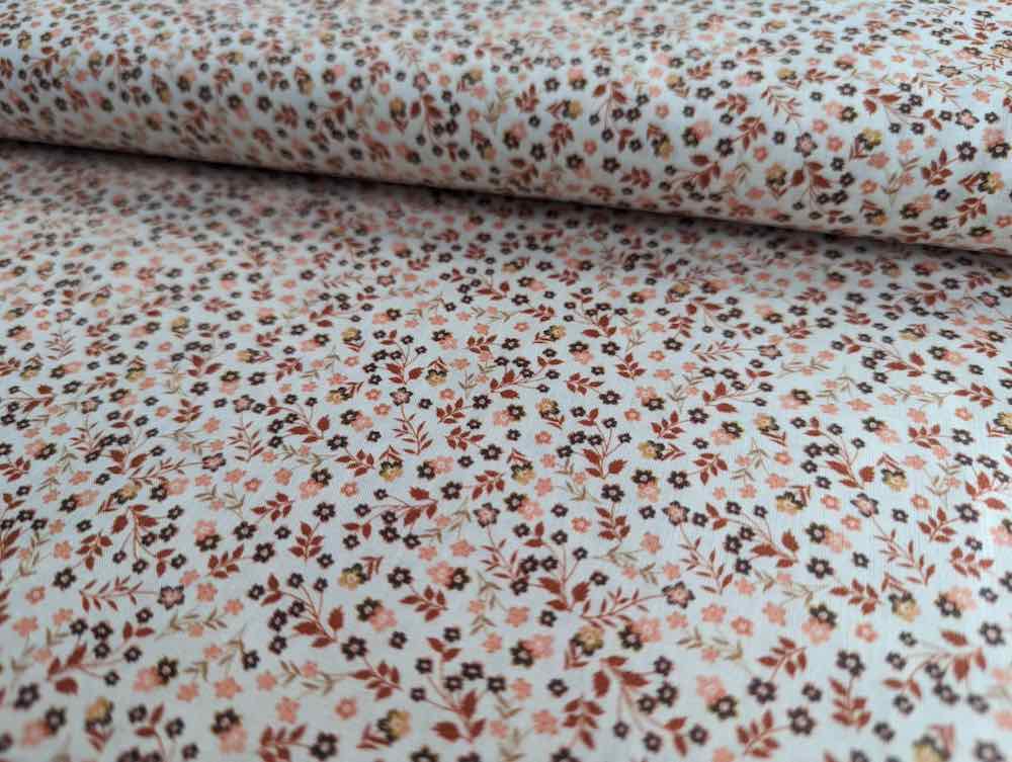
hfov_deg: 71.5
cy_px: 381
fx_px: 703
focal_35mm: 24
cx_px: 506
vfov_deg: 56.9
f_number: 1.85
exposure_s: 1/210
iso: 78
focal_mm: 6.81
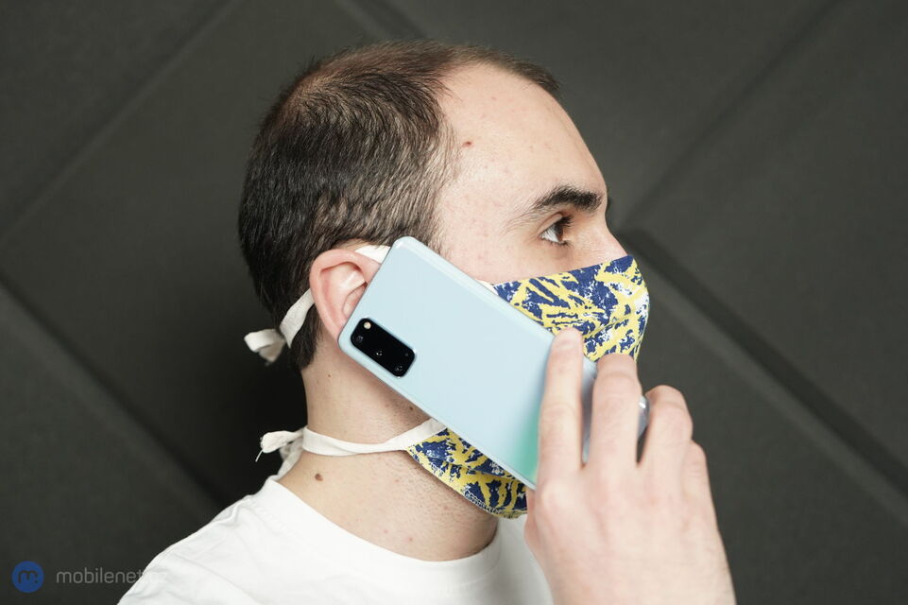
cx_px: 454
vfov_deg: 33.4
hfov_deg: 48.5
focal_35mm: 40
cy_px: 302
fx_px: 1008
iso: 2000
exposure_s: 1/200
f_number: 4
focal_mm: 40
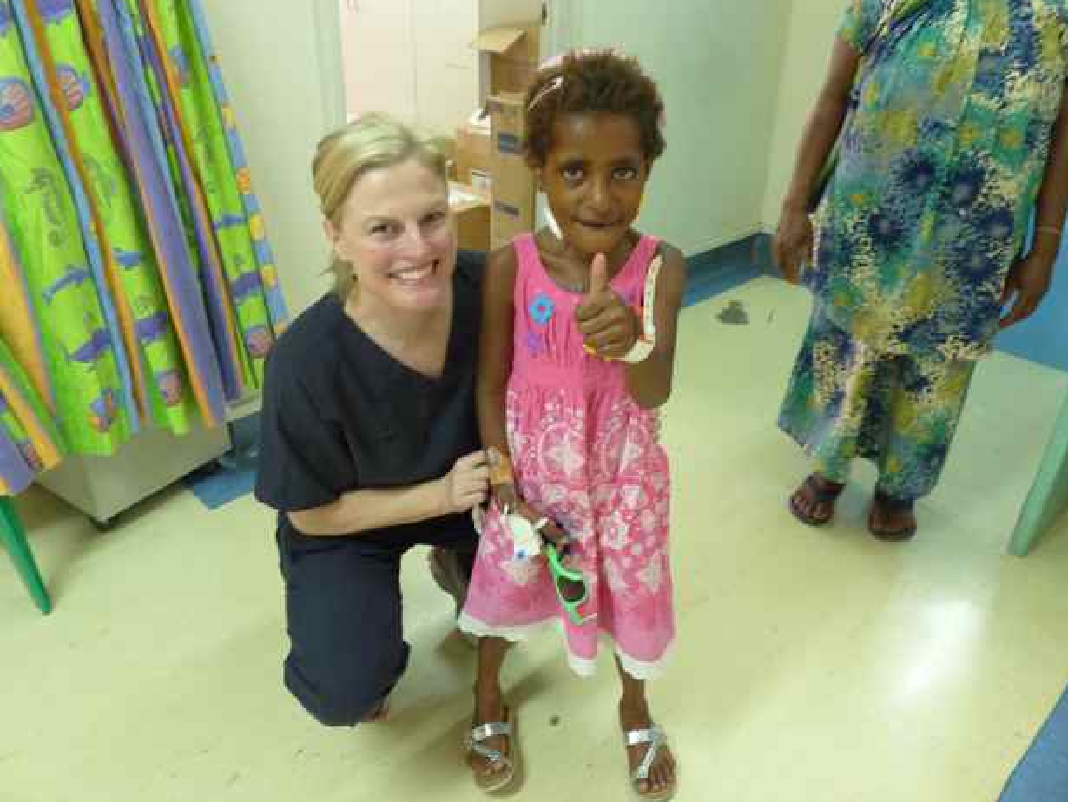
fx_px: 803
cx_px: 528
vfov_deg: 53.1
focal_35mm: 26
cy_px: 389
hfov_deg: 67.3
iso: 400
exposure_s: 1/20
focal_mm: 4.5
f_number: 2.8
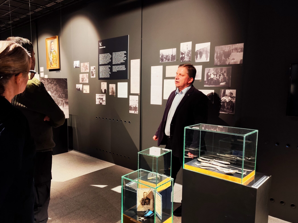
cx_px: 127
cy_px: 118
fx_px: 241
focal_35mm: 28
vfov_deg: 49.7
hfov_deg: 63.1
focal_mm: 5.4
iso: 218
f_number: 1.8
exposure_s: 1/50
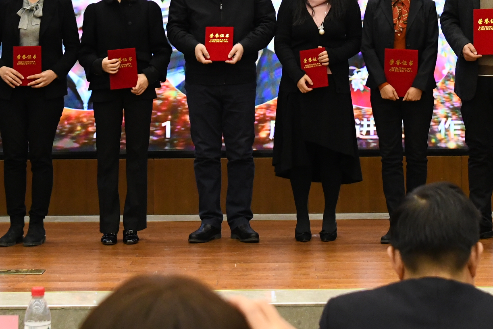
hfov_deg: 18.9
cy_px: -97
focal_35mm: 108
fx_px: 1479
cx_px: 312
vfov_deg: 12.3
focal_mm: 32
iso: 2500
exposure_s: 1/125
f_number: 3.5
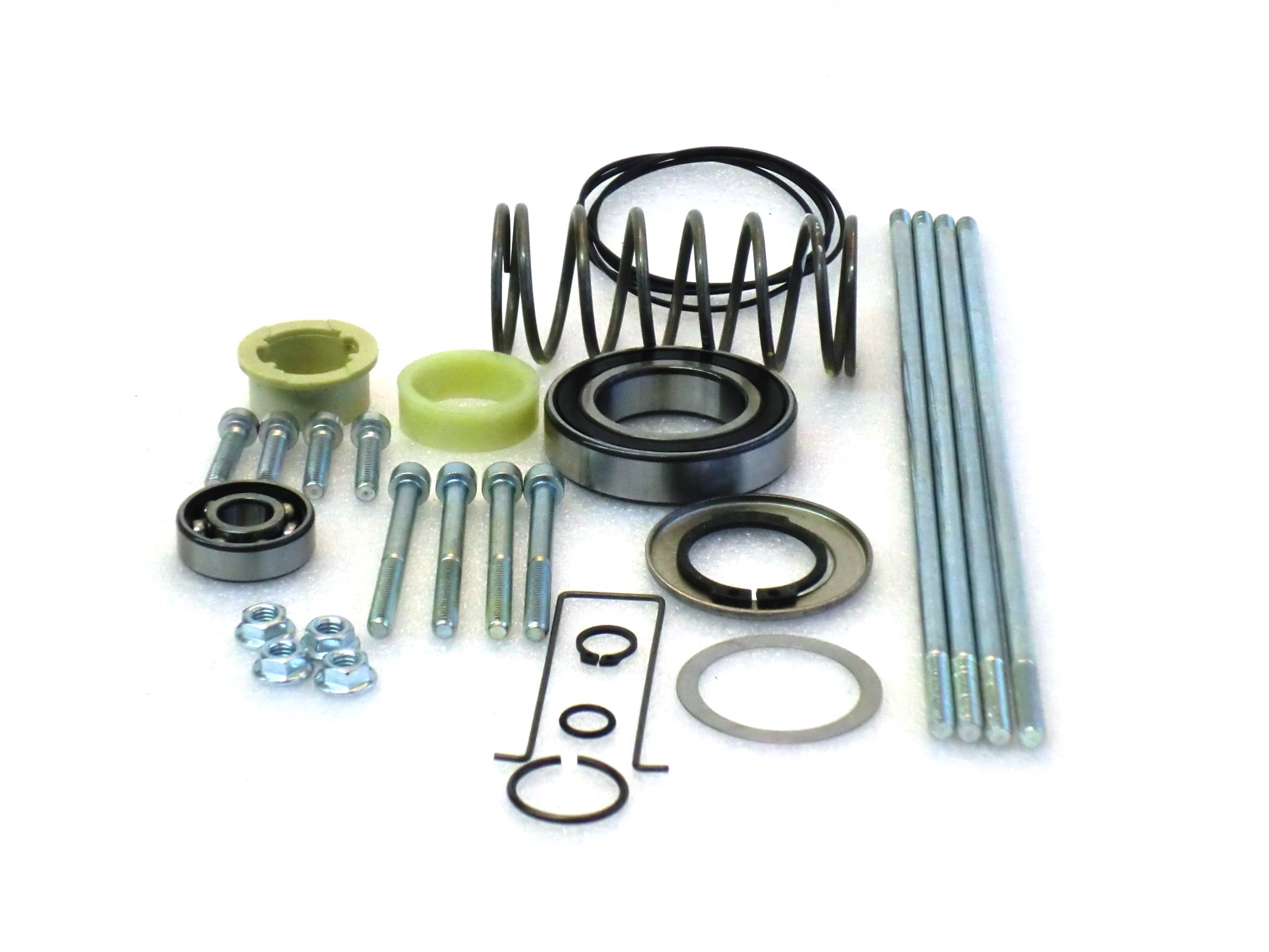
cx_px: 634
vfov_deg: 16.8
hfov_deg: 22.3
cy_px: 476
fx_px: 3226
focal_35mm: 88
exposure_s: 1/80
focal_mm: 15.81
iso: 400
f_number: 5.4
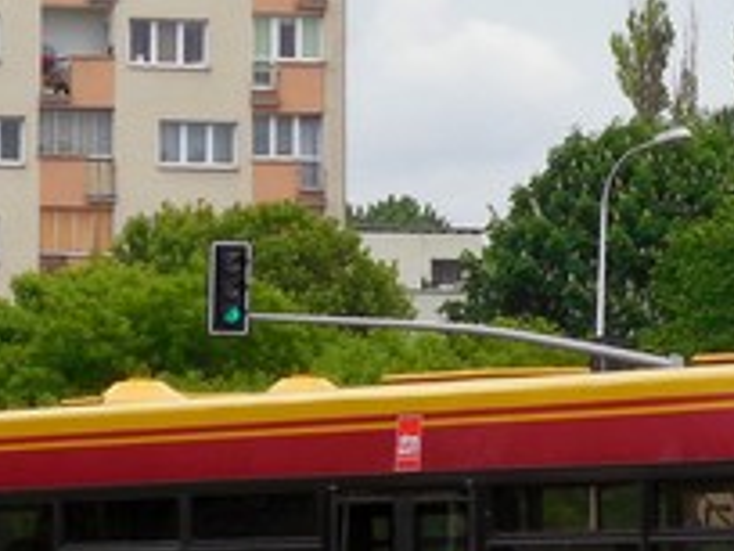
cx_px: 889
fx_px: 8821
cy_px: 580
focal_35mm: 416
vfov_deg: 3.6
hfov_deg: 4.7
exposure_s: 1/400
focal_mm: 19.1
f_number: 4.7
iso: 125
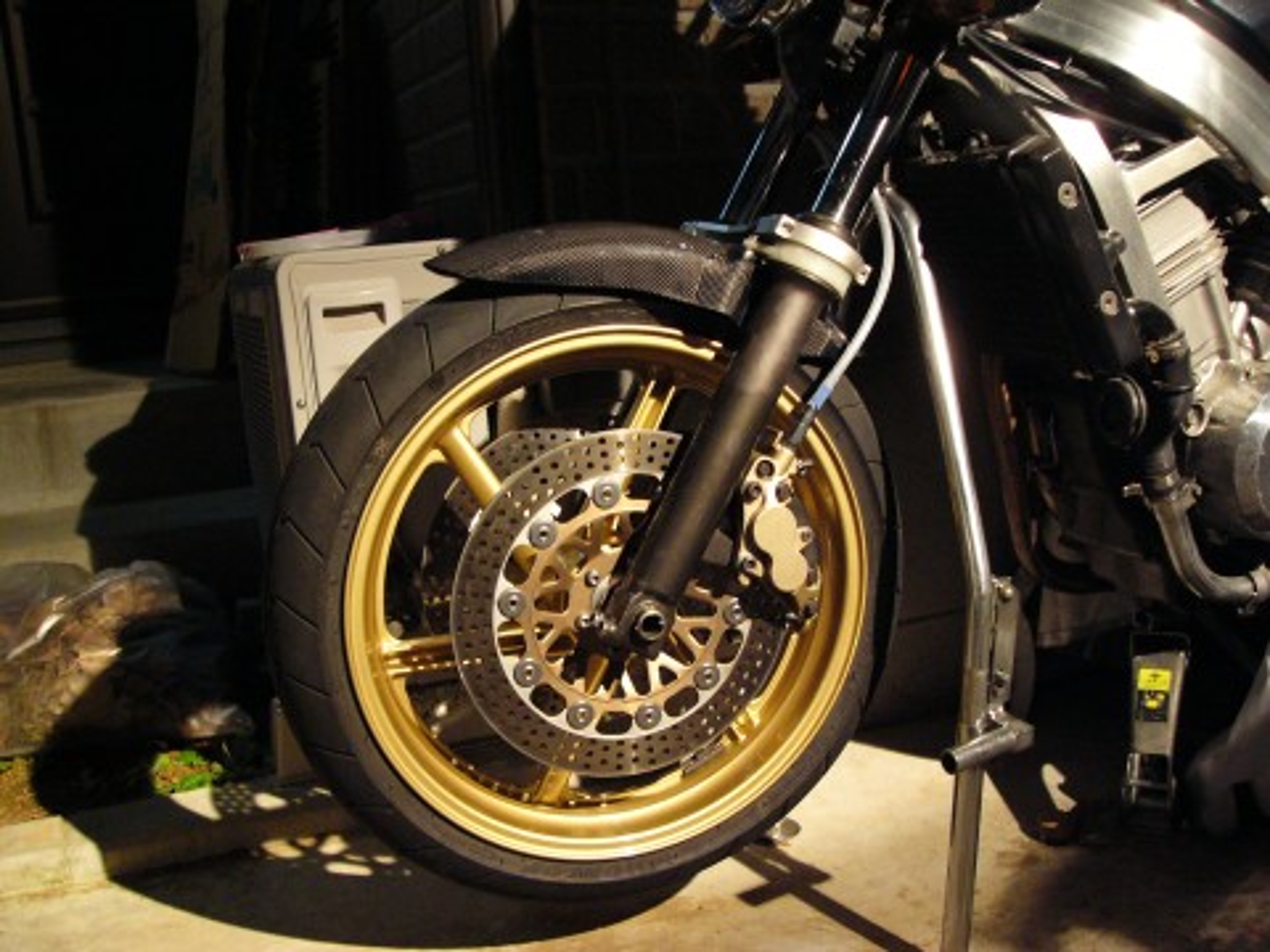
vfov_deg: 39.7
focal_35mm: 36
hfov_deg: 51.4
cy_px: 476
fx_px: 1321
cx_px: 635
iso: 200
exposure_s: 1/4
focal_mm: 6
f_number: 2.8
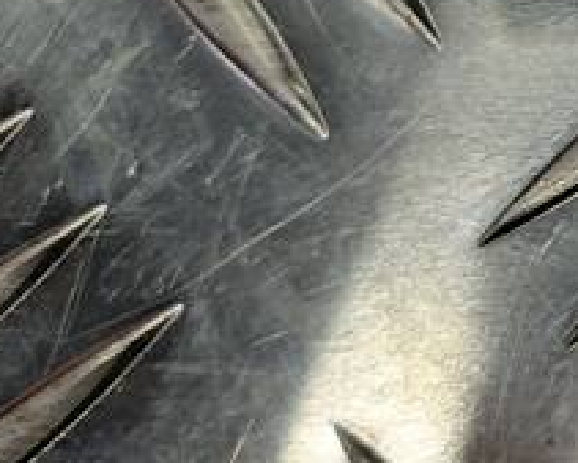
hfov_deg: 12.5
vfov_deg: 11.4
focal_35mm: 128
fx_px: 2191
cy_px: -304
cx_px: 1296
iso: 125
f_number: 1.6
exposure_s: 1/66.7
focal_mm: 4.11
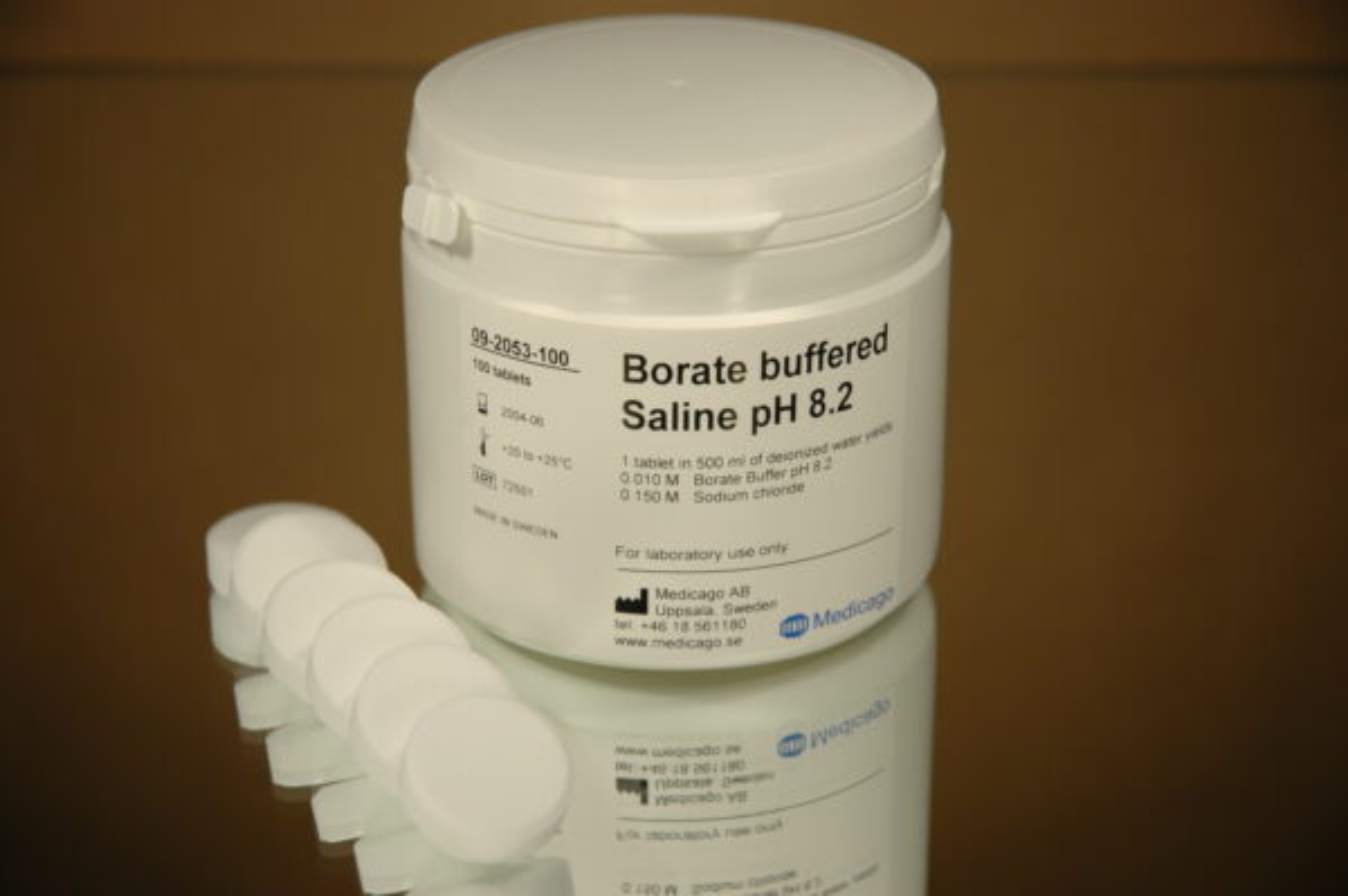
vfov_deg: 13.0
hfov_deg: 19.5
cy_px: 448
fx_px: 3928
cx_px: 674
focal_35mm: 105
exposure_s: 1/125
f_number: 4.5
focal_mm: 70
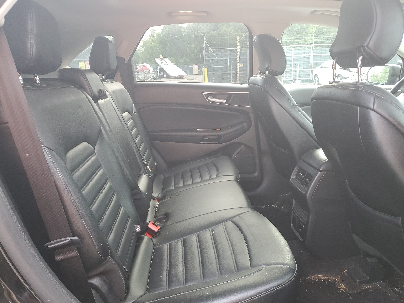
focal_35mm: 26
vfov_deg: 53.1
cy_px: 152
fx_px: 303
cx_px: 202
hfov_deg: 67.3
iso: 69
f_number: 1.5
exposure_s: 1/60.2
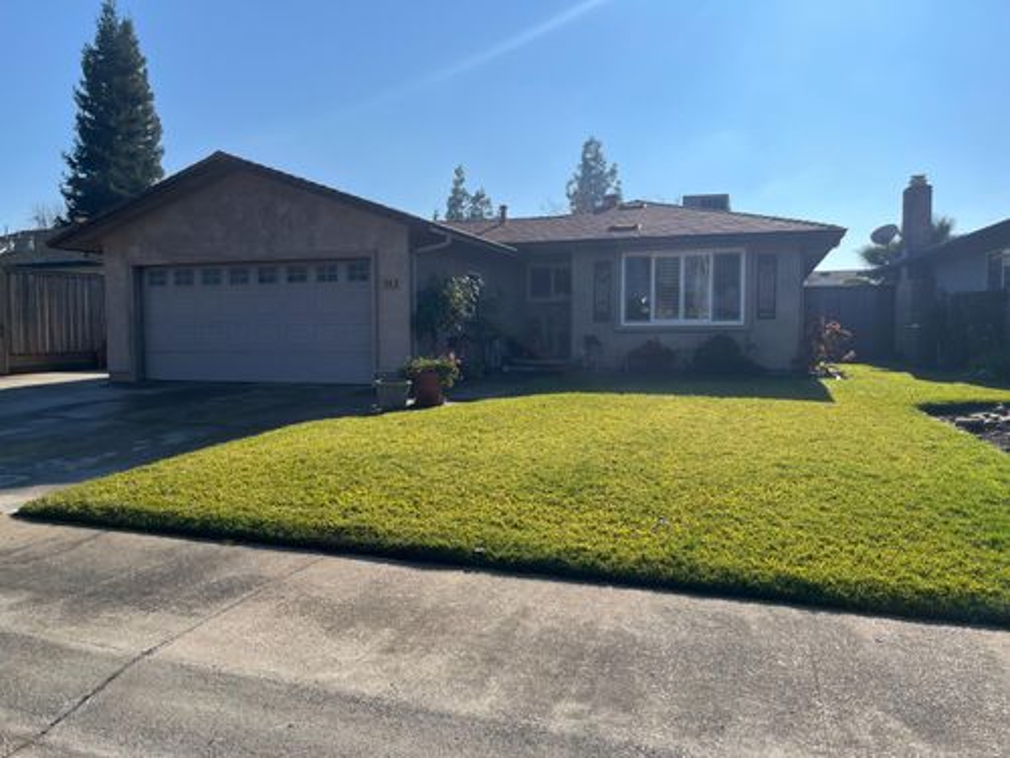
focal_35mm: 26
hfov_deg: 67.3
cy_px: 379
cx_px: 505
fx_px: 759
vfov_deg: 53.1
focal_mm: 5.1
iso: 50
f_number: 1.6
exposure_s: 1/5076
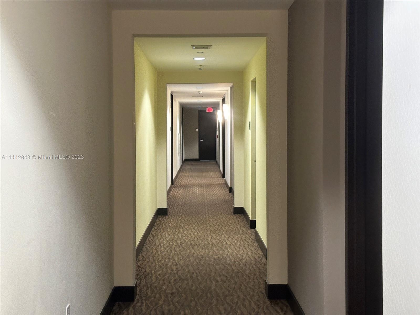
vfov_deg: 30.3
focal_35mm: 48
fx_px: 582
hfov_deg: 39.7
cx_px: 210
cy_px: 158
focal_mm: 6.86
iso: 250
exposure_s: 1/40
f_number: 1.78
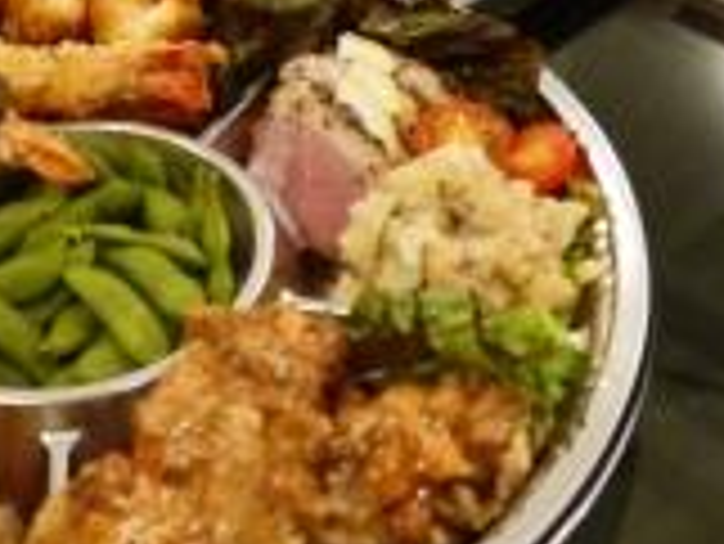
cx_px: 490
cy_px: 99
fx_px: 1633
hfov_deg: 24.9
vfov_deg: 18.7
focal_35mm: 78
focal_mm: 14
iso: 1250
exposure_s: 1/60
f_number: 3.5
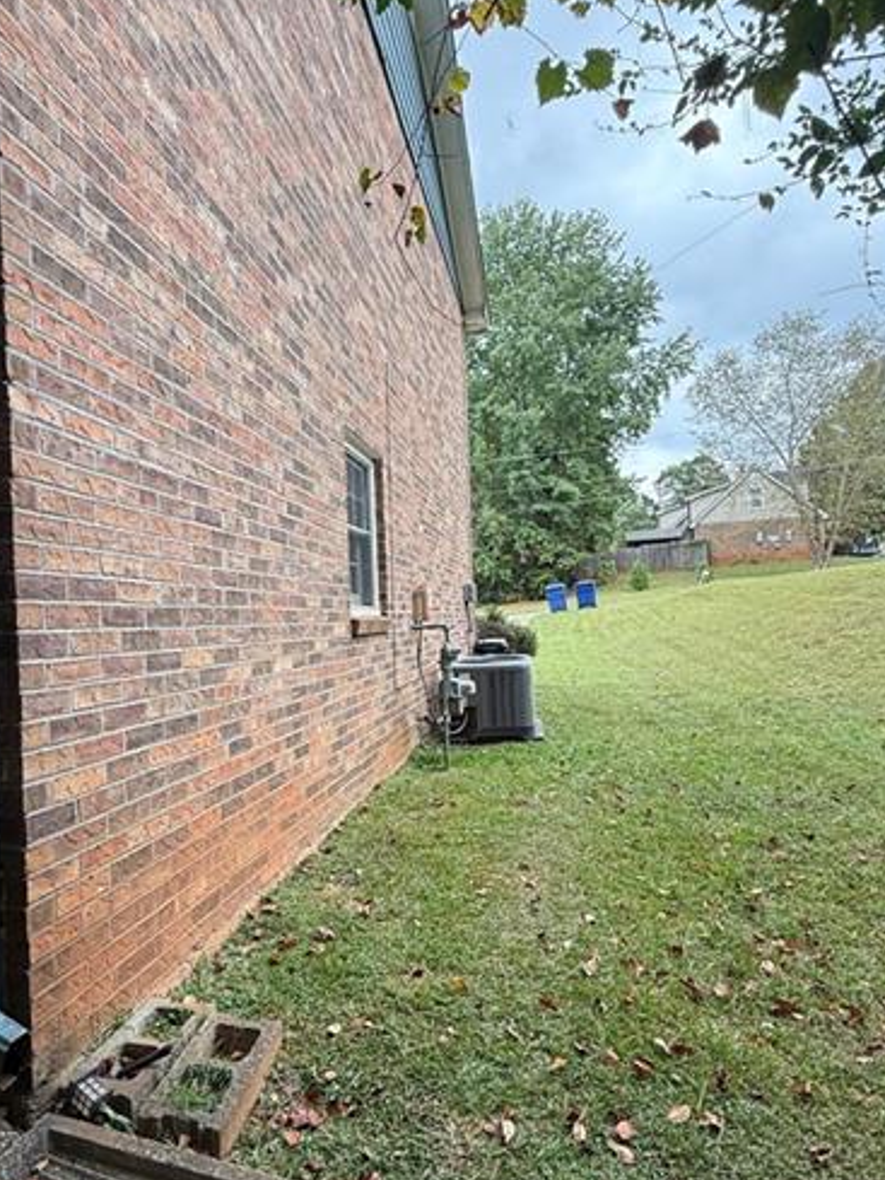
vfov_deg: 76.3
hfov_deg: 60.9
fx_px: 750
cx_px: 386
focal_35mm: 22
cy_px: 630
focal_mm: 2.22
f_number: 2.2
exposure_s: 1/209
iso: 64
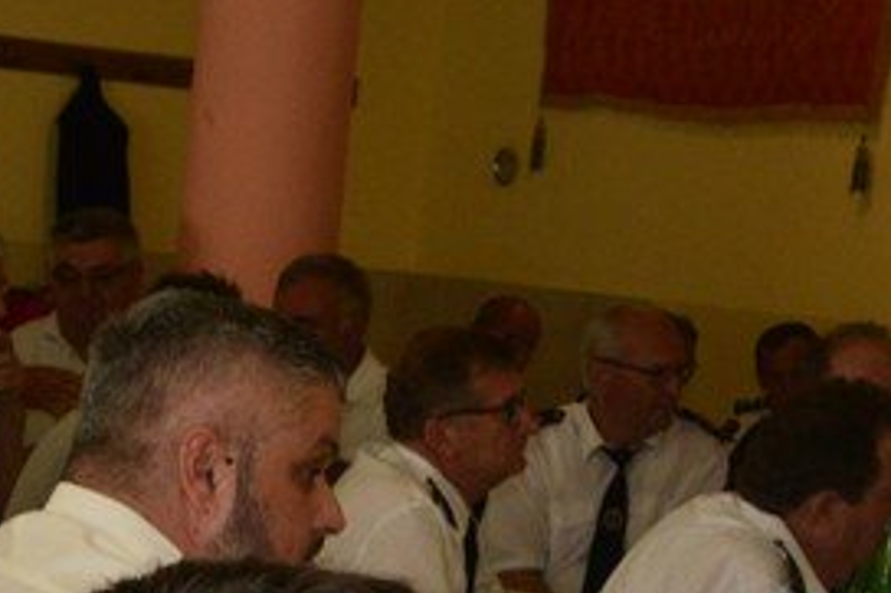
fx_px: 3438
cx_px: -88
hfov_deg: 14.4
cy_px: 832
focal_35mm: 139
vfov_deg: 9.6
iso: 4000
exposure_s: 1/60
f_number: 13
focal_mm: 45
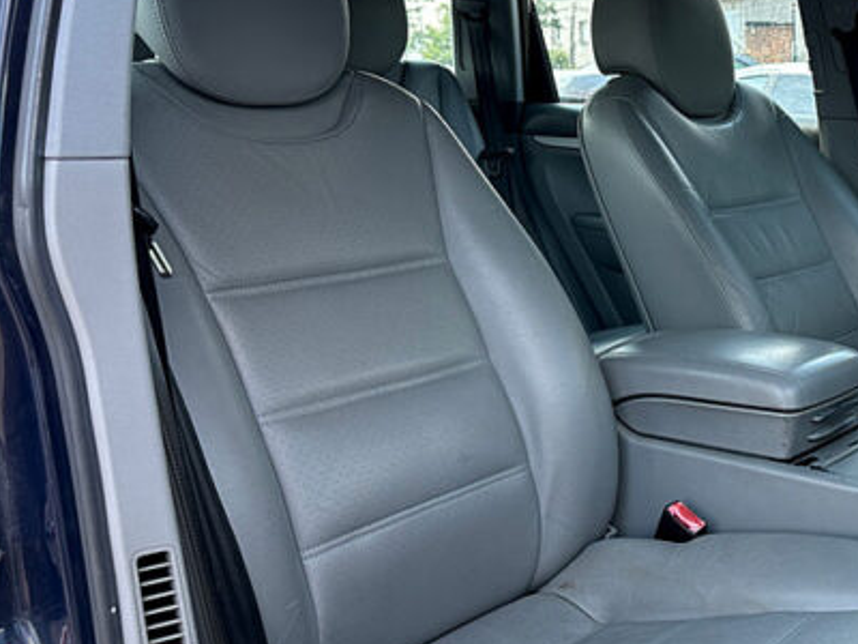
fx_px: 1190
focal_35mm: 48
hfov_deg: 37.9
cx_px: 714
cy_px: 234
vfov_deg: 30.1
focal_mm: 6.86
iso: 80
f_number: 1.78
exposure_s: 1/426
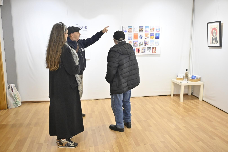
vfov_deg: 40.0
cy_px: 76
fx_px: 209
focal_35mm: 33
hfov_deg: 57.2
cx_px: 114
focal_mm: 22
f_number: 4
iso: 2500
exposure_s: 1/200
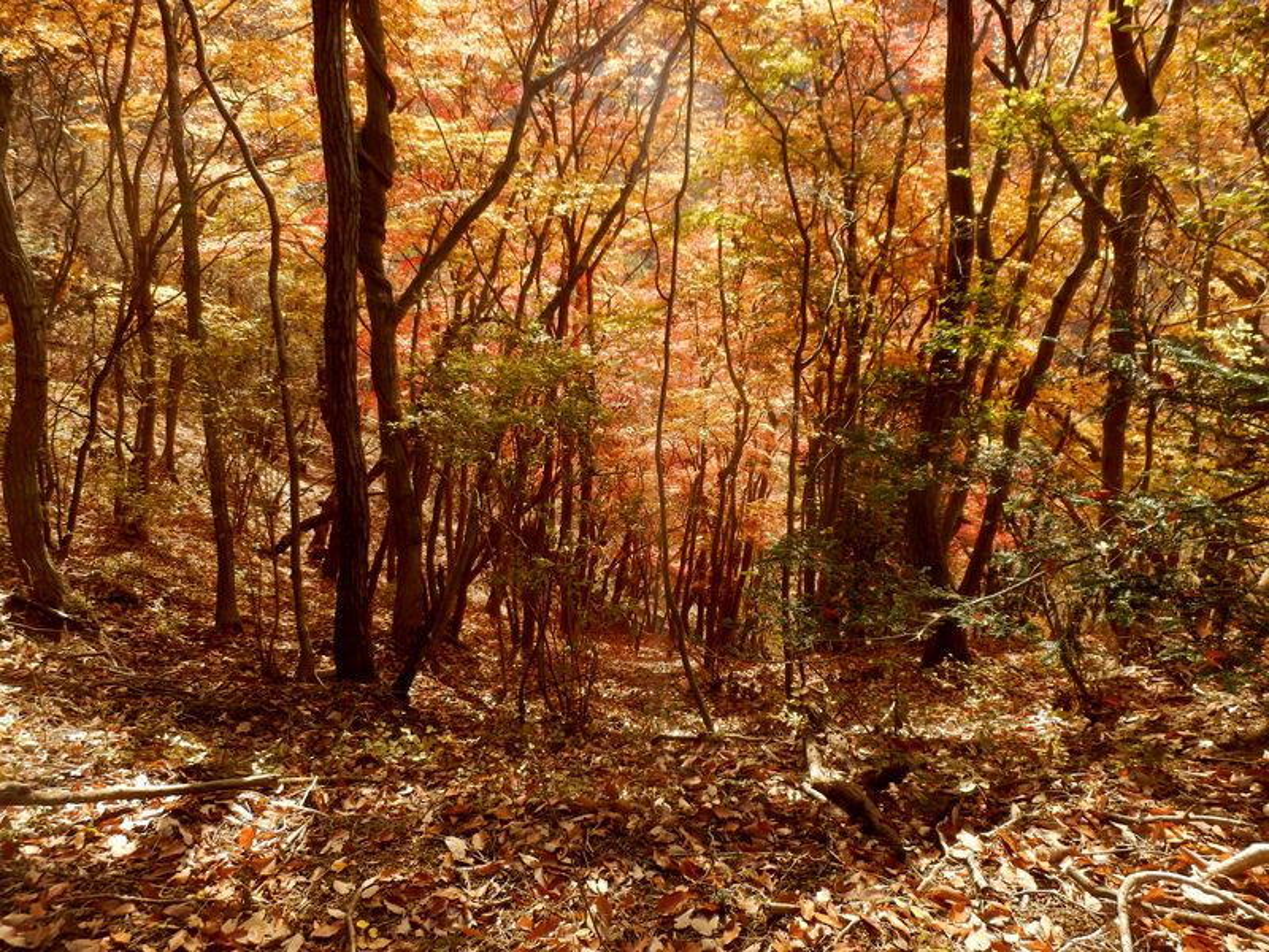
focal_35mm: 24
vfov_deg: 56.8
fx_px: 880
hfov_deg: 71.6
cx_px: 634
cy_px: 476
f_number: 3
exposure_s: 1/200
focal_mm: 4.2
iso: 80
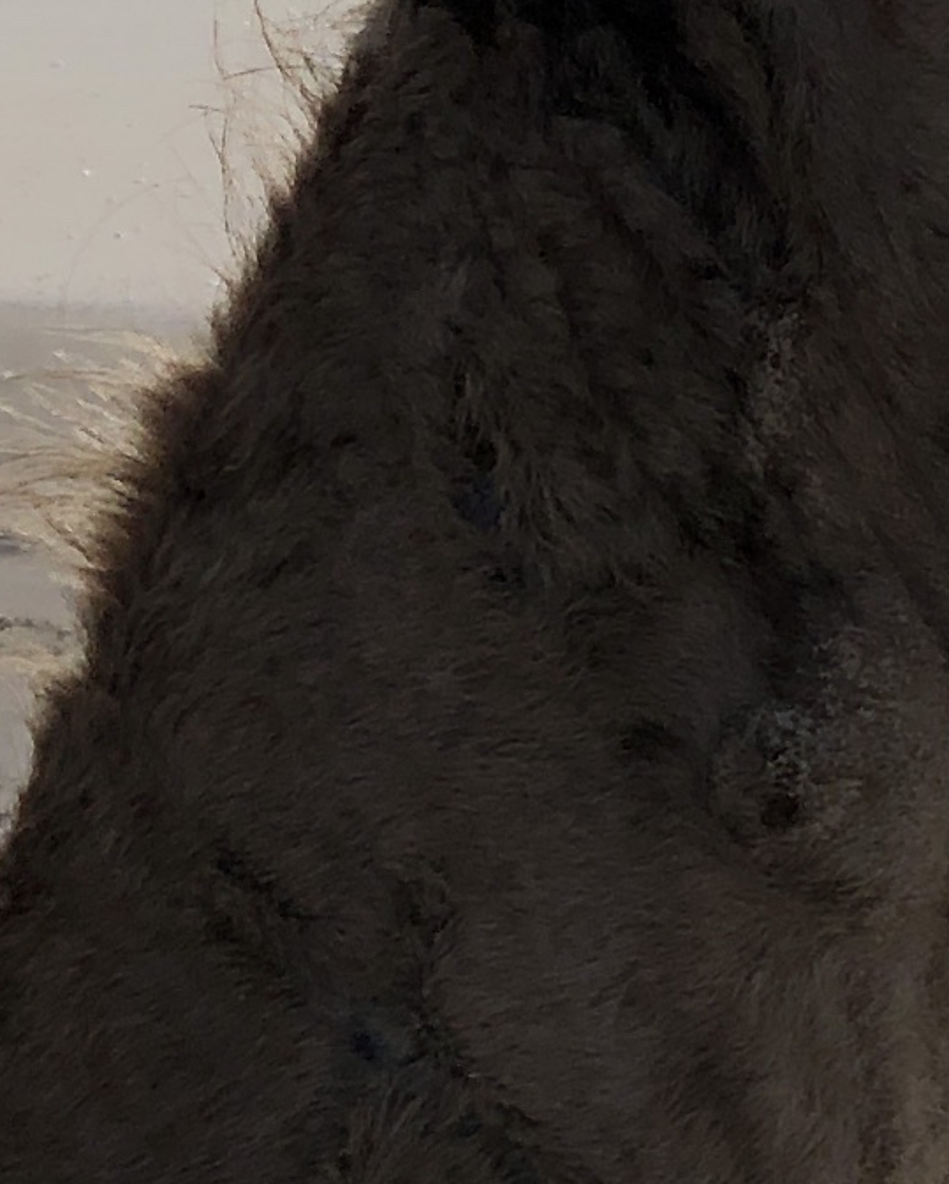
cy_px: 325
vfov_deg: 6.4
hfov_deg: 5.0
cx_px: 2130
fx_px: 10666
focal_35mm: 304
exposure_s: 1/1230
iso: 16
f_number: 2.4
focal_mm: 6
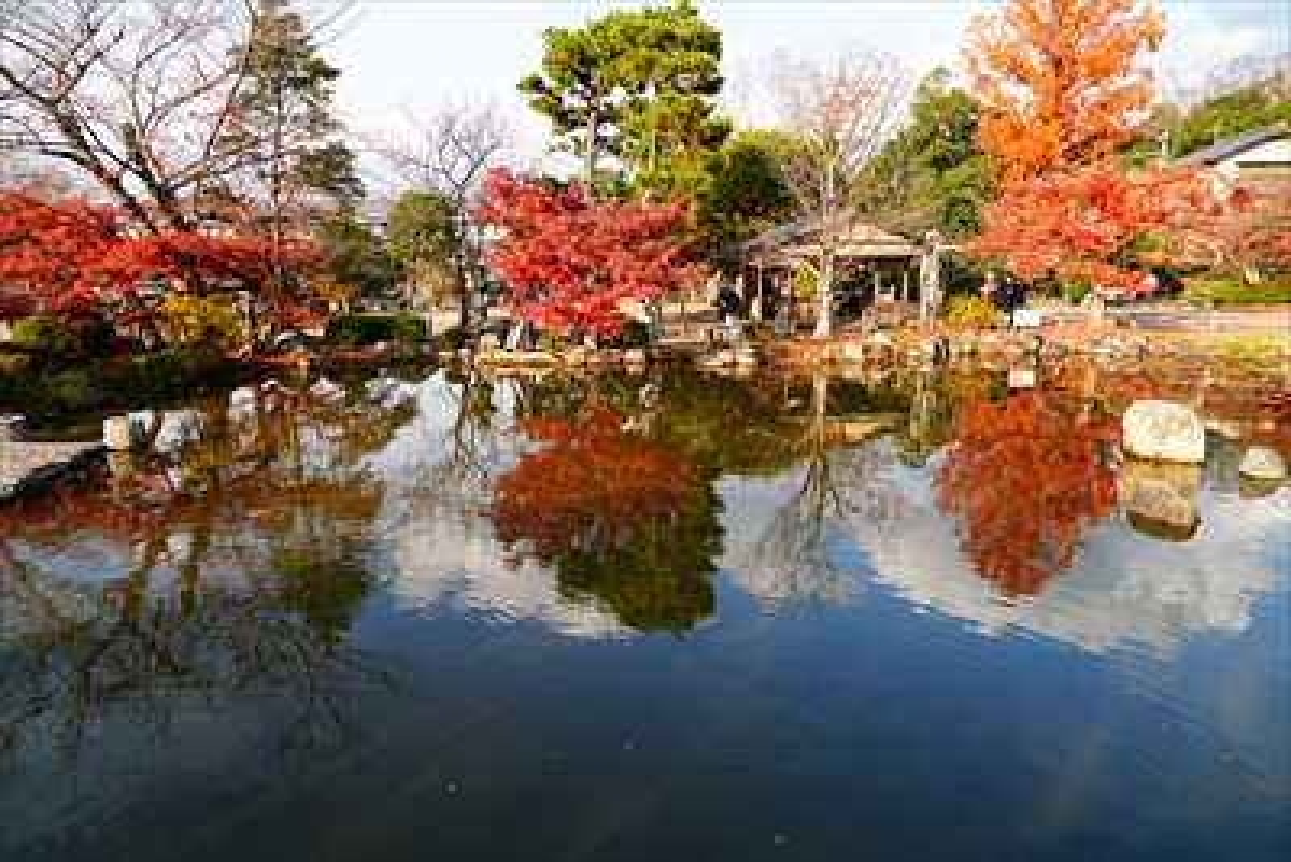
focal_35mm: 24
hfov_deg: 73.7
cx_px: 646
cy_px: 431
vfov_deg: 53.2
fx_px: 861
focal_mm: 24
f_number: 6.3
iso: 100
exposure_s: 1/100
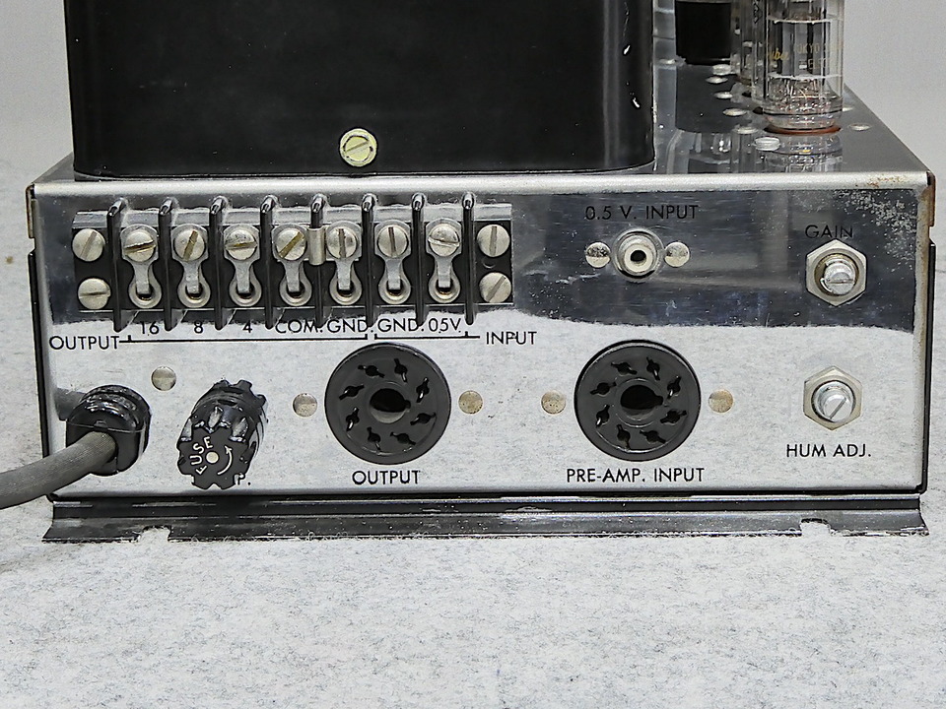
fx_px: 2022
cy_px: 354
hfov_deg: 26.3
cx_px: 473
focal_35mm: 74
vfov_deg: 19.9
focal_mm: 13.2
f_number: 8
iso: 1600
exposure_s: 1/25
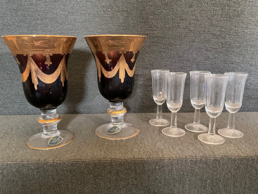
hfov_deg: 61.7
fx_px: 216
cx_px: 129
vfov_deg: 48.2
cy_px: 97
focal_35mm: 29
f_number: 1.8
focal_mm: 3
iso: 500
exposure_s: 1/30
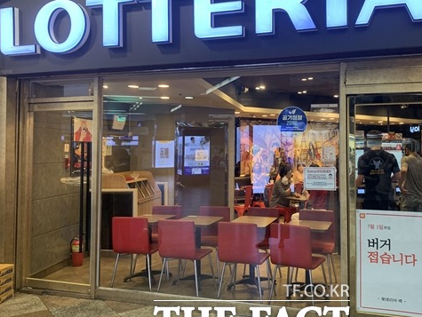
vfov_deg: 40.7
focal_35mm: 35
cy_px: 139
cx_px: 251
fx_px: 427
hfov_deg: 52.3
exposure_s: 1/60
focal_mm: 4.25
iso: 100
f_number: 1.8
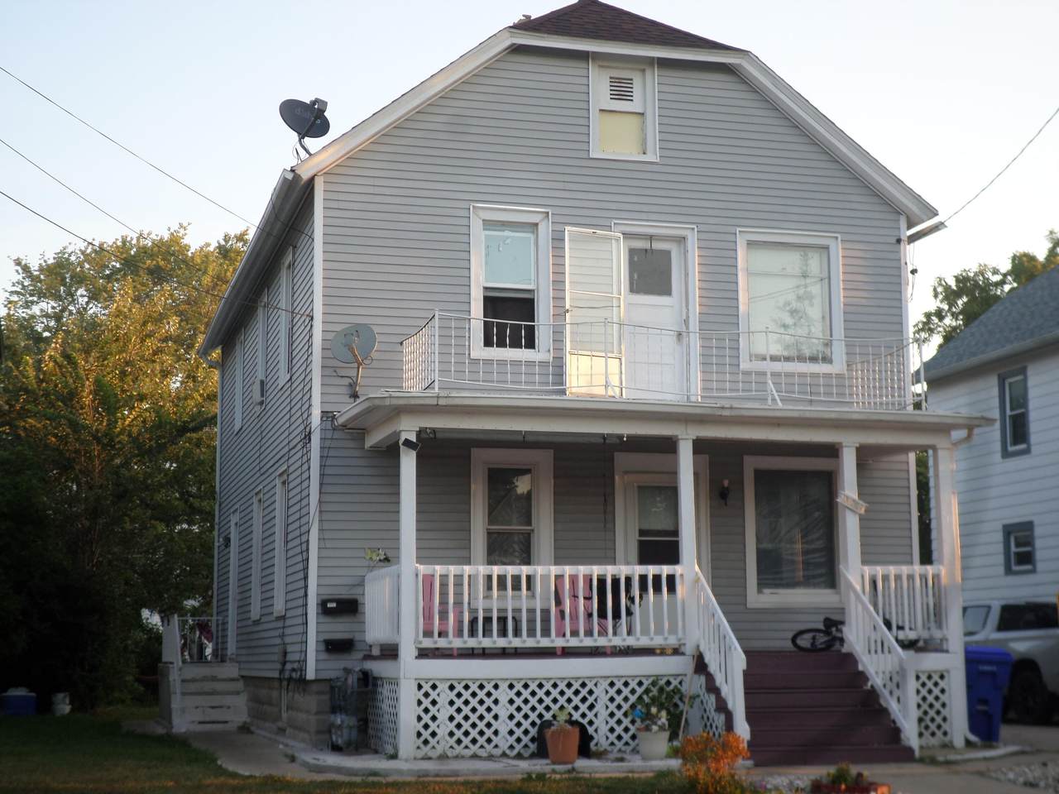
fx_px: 1652
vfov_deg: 27.0
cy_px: 397
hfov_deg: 35.5
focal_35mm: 54
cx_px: 530
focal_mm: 9.7
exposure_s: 1/60
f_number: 3.6
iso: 80
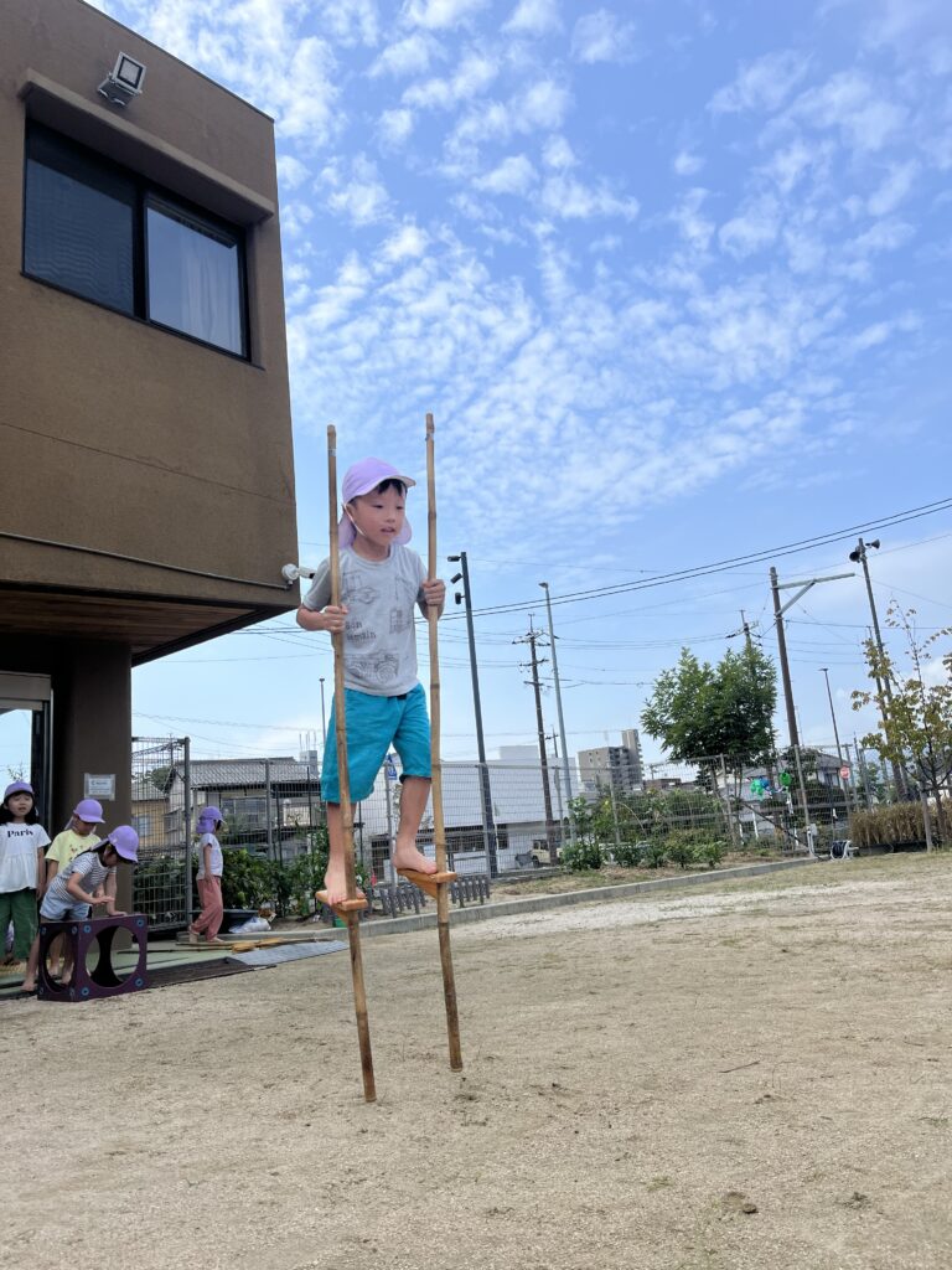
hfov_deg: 53.1
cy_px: 635
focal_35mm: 26
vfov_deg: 67.3
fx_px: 953
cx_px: 476
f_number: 1.6
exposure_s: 1/3135
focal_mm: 5.1
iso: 50
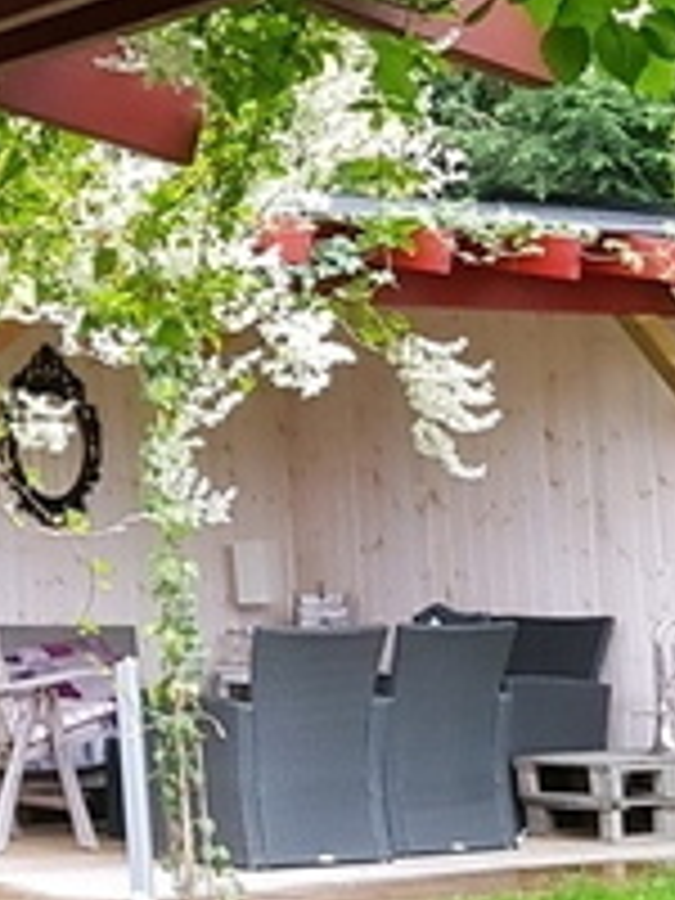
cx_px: -459
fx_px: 2600
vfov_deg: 19.5
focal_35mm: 100
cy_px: 220
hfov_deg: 13.6
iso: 160
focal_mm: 4.2
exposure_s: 1/33
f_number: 1.7
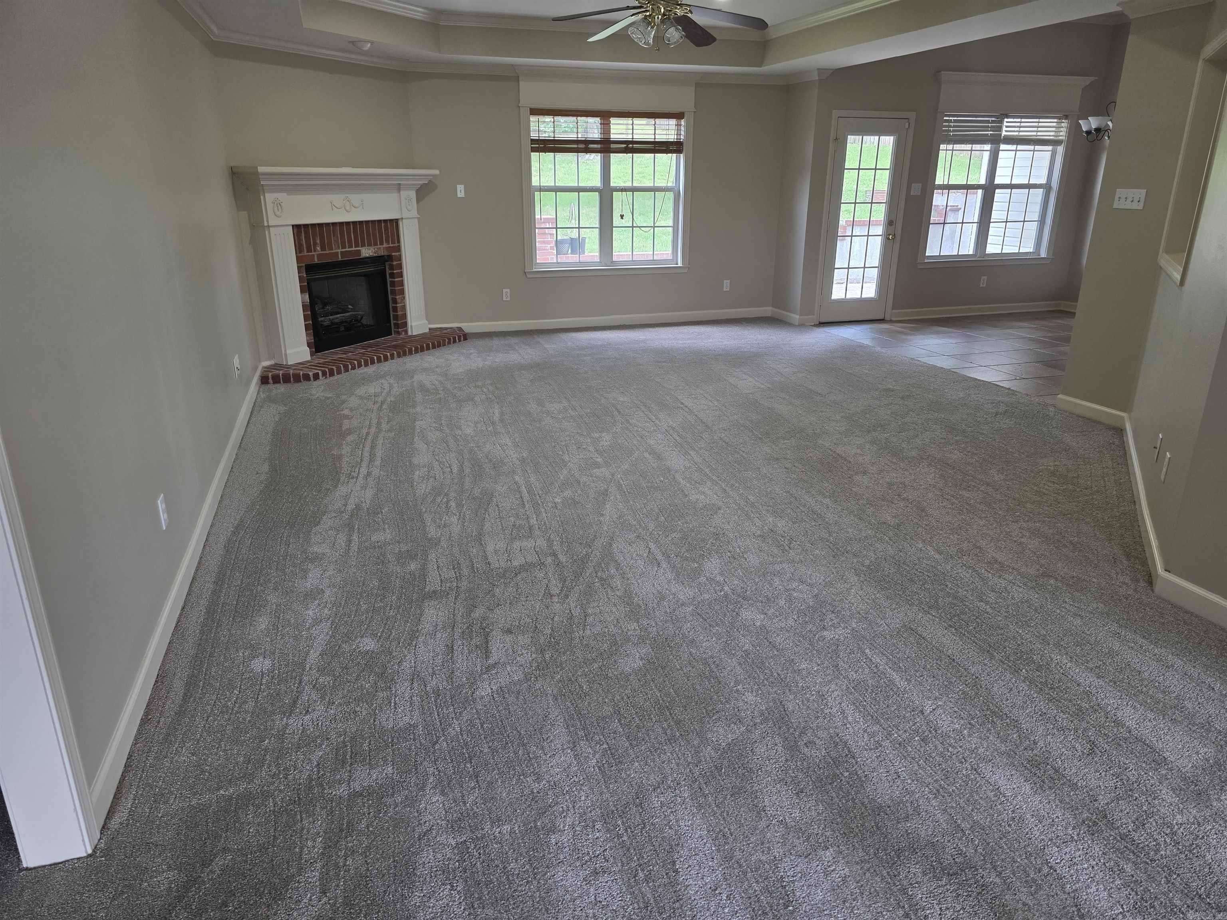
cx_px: 614
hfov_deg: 73.9
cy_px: 460
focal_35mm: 23
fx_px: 815
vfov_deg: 58.9
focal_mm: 6.3
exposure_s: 1/120
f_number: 1.7
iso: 160
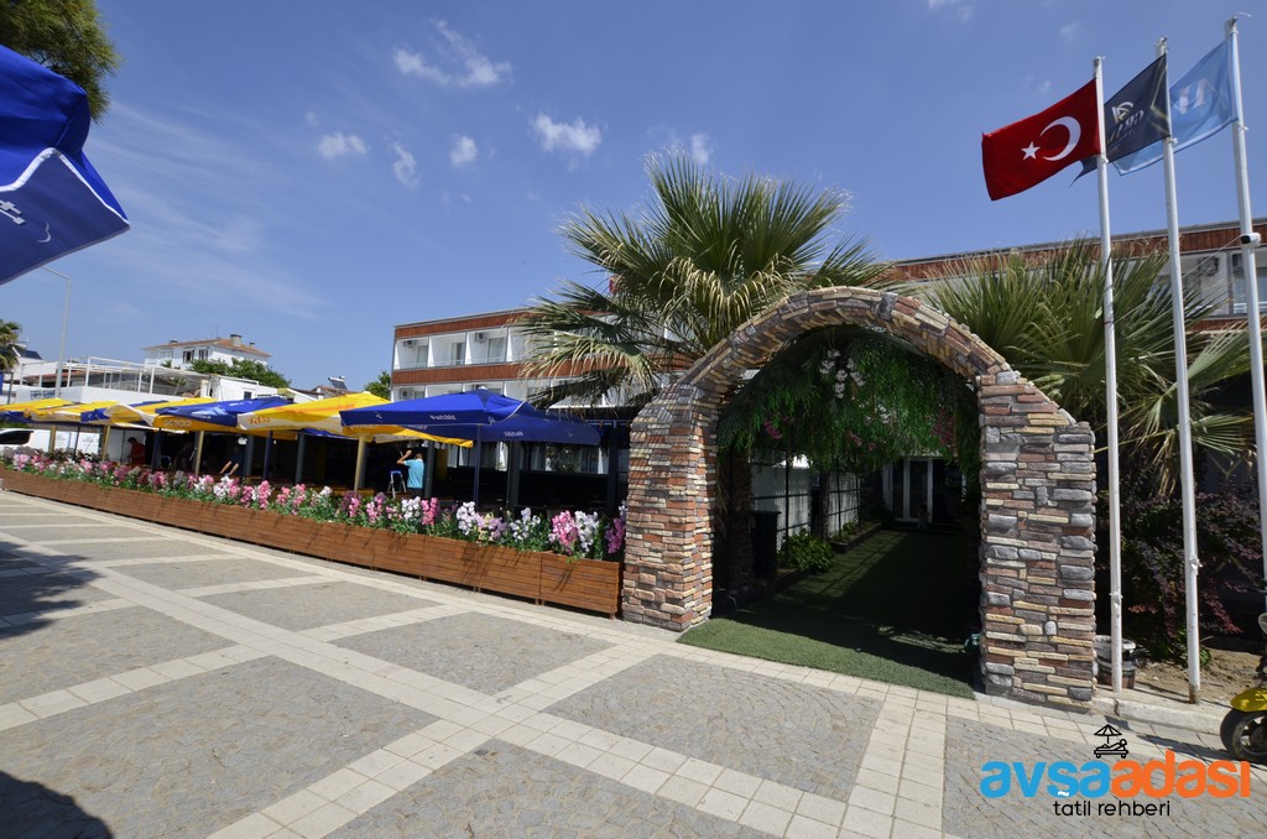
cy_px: 420
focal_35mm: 15
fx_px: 527
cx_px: 634
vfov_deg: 77.1
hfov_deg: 100.5
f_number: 8
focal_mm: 10
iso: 100
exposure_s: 1/250
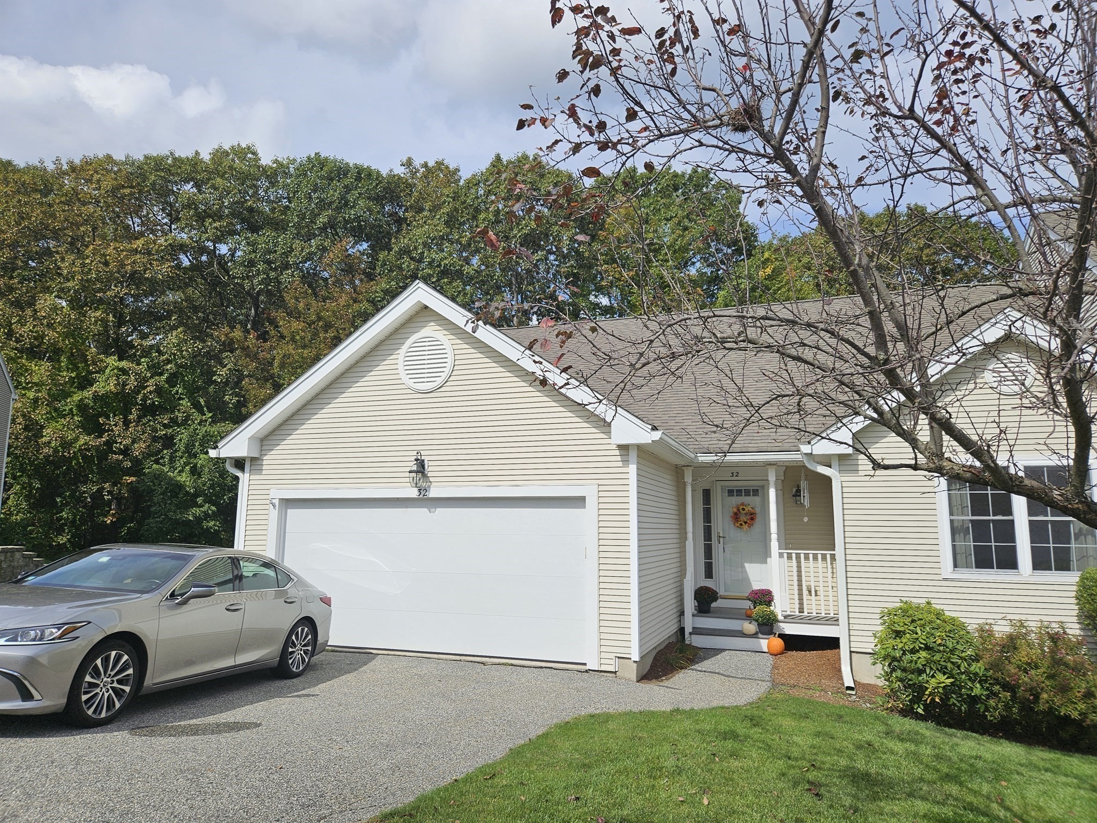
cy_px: 412
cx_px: 548
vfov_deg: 58.9
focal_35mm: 23
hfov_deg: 73.9
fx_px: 729
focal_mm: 5.4
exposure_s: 1/3550
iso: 25
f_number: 1.8
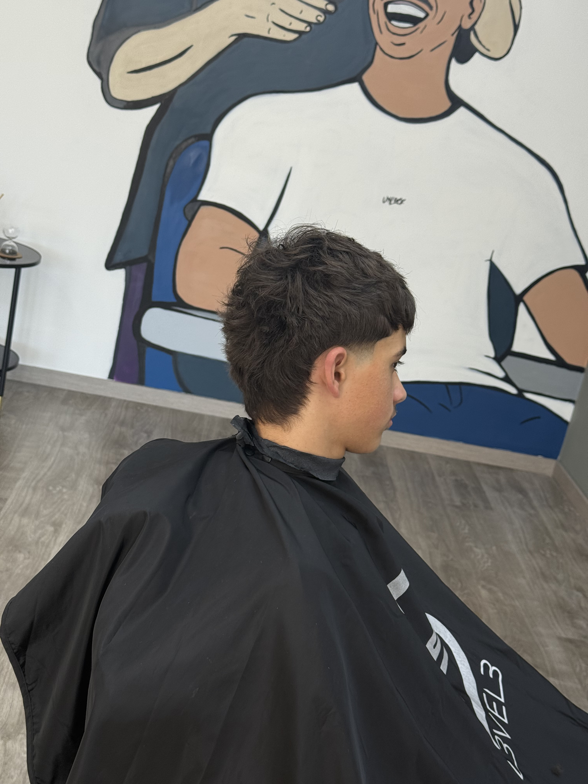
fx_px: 1087
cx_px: 294
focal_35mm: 48
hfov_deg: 30.3
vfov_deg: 39.7
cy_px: 392
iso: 64
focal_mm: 6.76
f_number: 1.78
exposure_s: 1/121
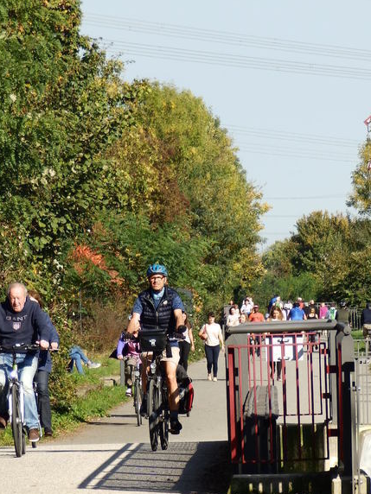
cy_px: 270
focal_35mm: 349
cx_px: 191
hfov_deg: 4.3
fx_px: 4987
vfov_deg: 5.7
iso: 80
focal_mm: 46.5
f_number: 5.2
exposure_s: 1/320
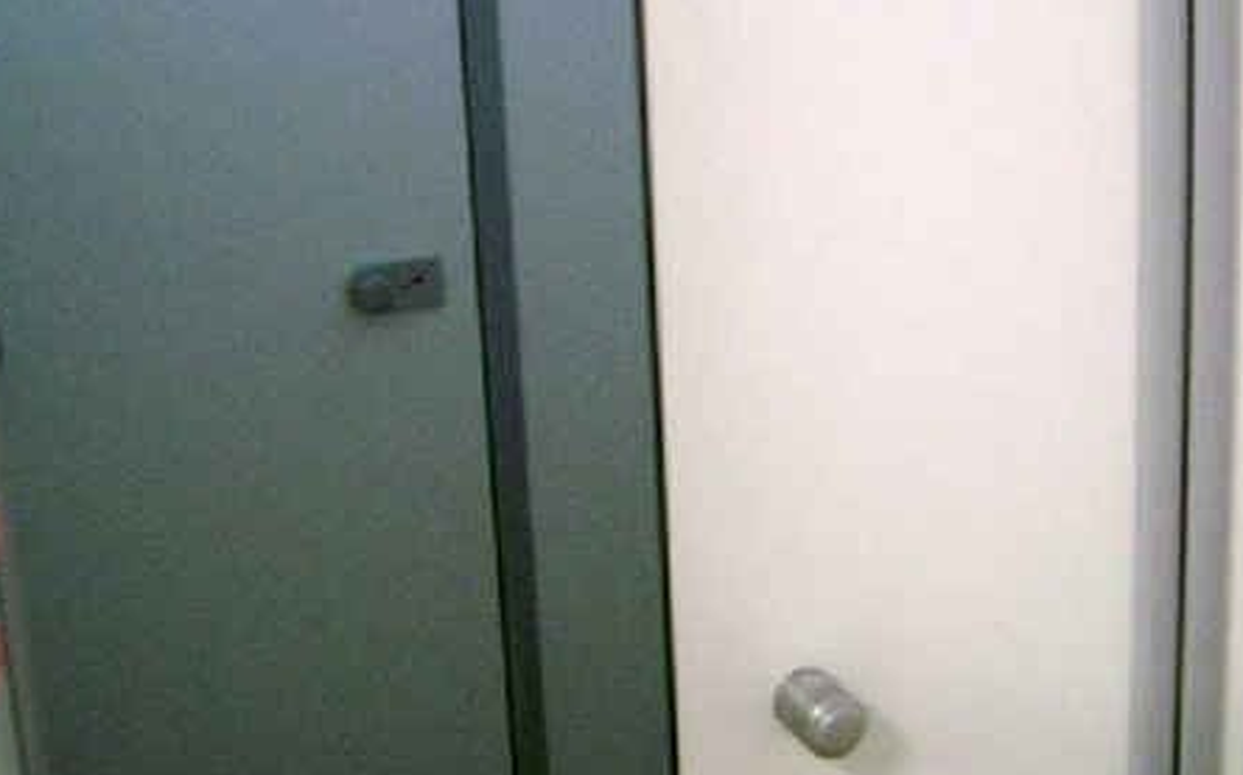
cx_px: 647
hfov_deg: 38.2
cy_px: 176
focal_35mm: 53
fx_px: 1795
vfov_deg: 24.1
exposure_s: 1/30
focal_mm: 7.6
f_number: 2.6
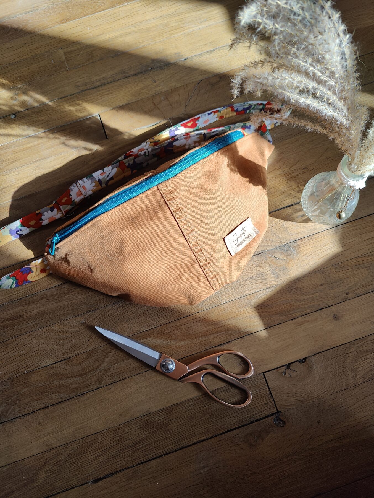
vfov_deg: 73.9
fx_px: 331
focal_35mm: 23
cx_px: 187
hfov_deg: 59.0
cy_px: 249
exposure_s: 1/492
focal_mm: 6.06
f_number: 1.8
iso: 50
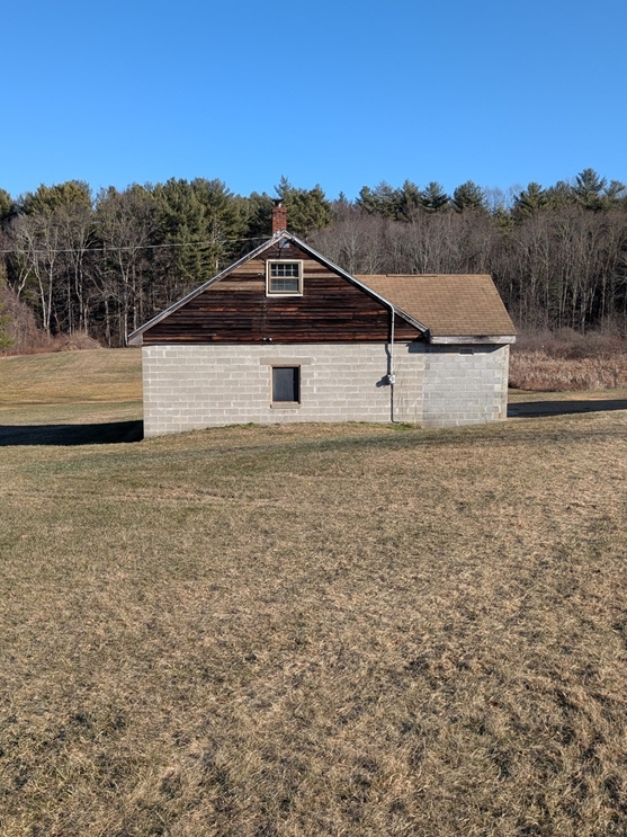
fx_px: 797
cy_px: 408
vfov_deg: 55.4
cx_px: 268
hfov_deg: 42.8
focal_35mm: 33
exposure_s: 1/887
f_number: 1.68
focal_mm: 6.9
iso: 21
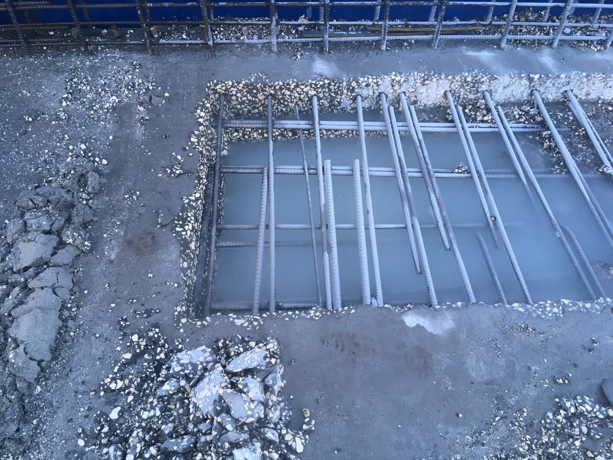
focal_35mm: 29
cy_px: 230
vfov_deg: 48.2
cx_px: 306
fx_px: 514
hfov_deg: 61.7
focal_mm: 4.15
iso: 25
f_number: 2.2
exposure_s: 1/30
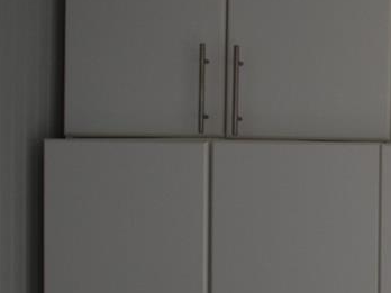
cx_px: 792
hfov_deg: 12.0
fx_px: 1649
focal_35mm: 146
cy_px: 358
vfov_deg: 10.0
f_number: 5.6
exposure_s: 1/250
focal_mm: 22
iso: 400
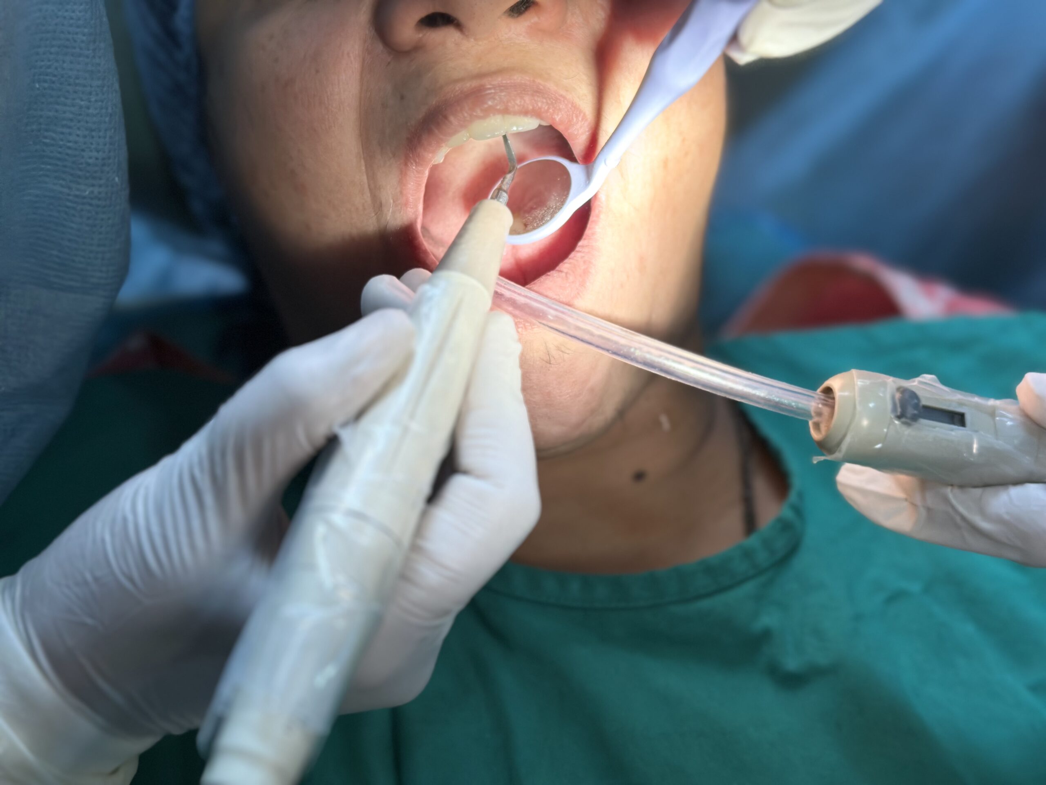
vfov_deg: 30.3
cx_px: 523
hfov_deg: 39.7
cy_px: 392
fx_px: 1450
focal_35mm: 48
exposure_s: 1/491
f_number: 1.78
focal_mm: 6.86
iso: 80
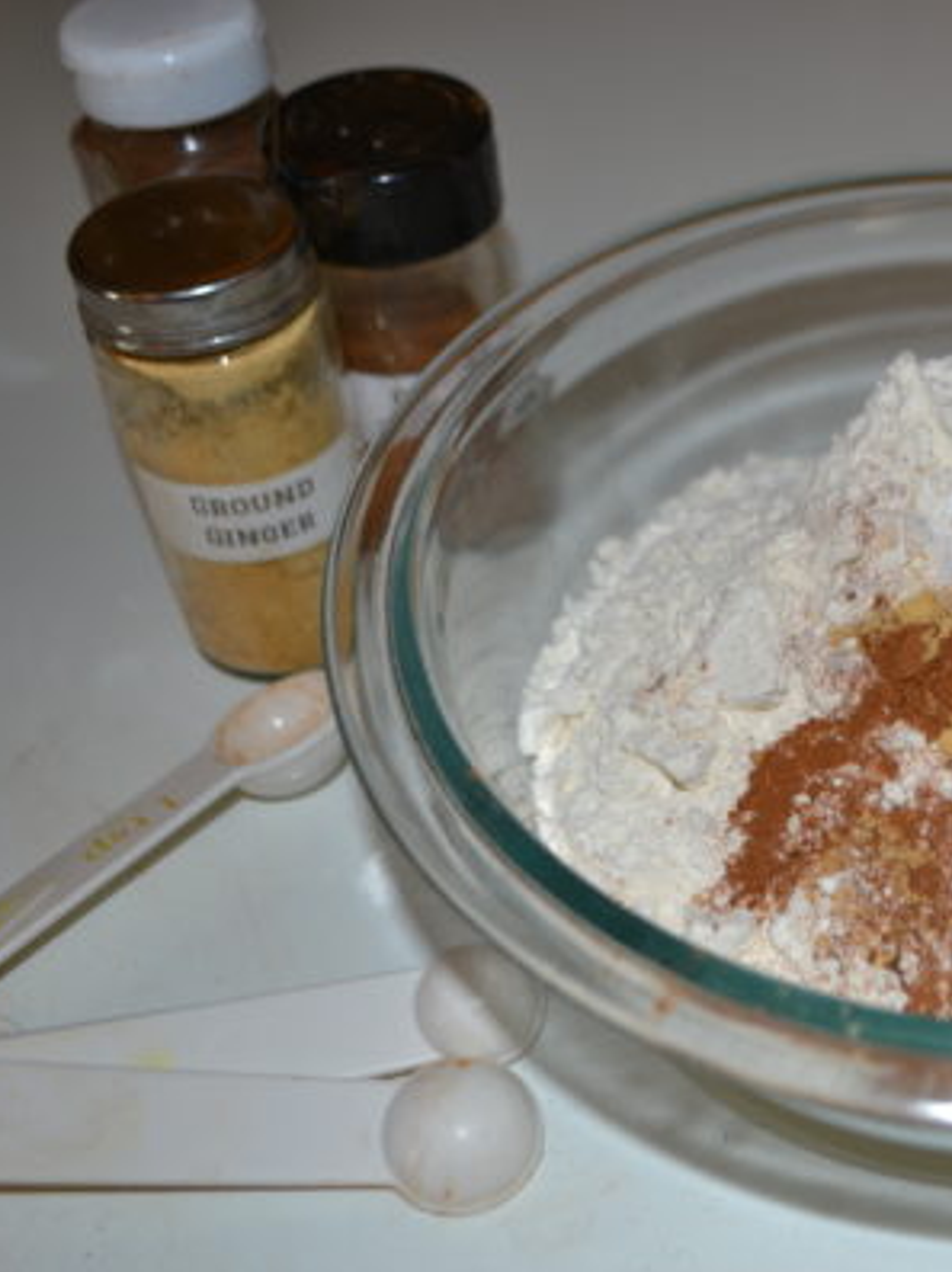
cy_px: 638
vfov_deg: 39.7
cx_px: 869
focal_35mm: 48
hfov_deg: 28.9
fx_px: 1763
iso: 200
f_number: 4
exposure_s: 1/60
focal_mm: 22
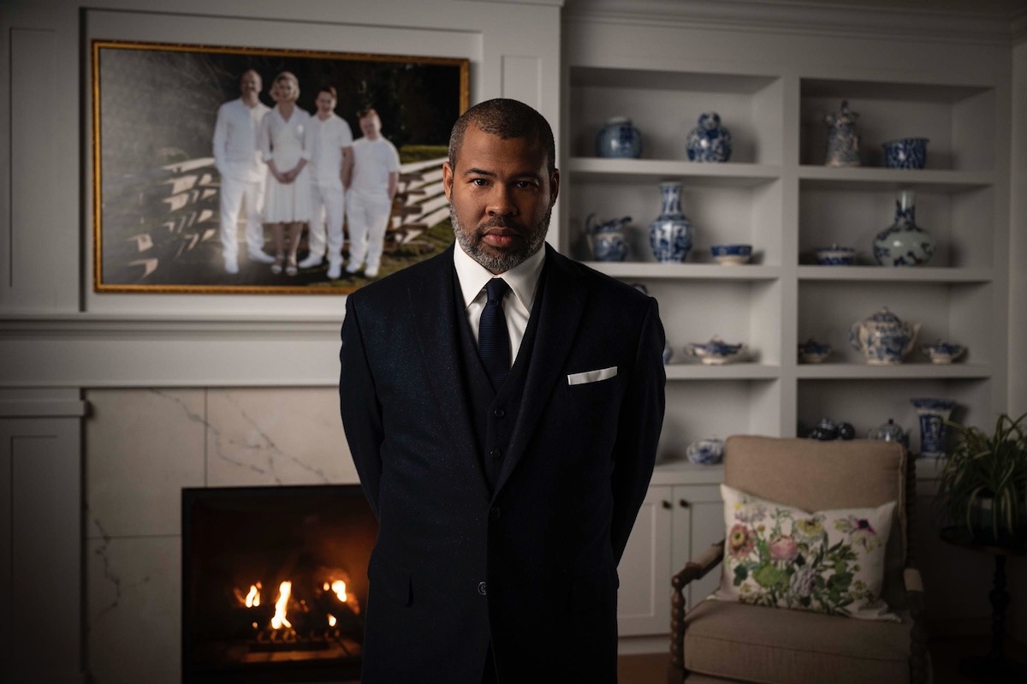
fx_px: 870
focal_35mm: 30
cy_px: 342
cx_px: 514
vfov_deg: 42.9
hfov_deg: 61.1
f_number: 2.8
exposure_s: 1/60
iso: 800
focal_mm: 30.5
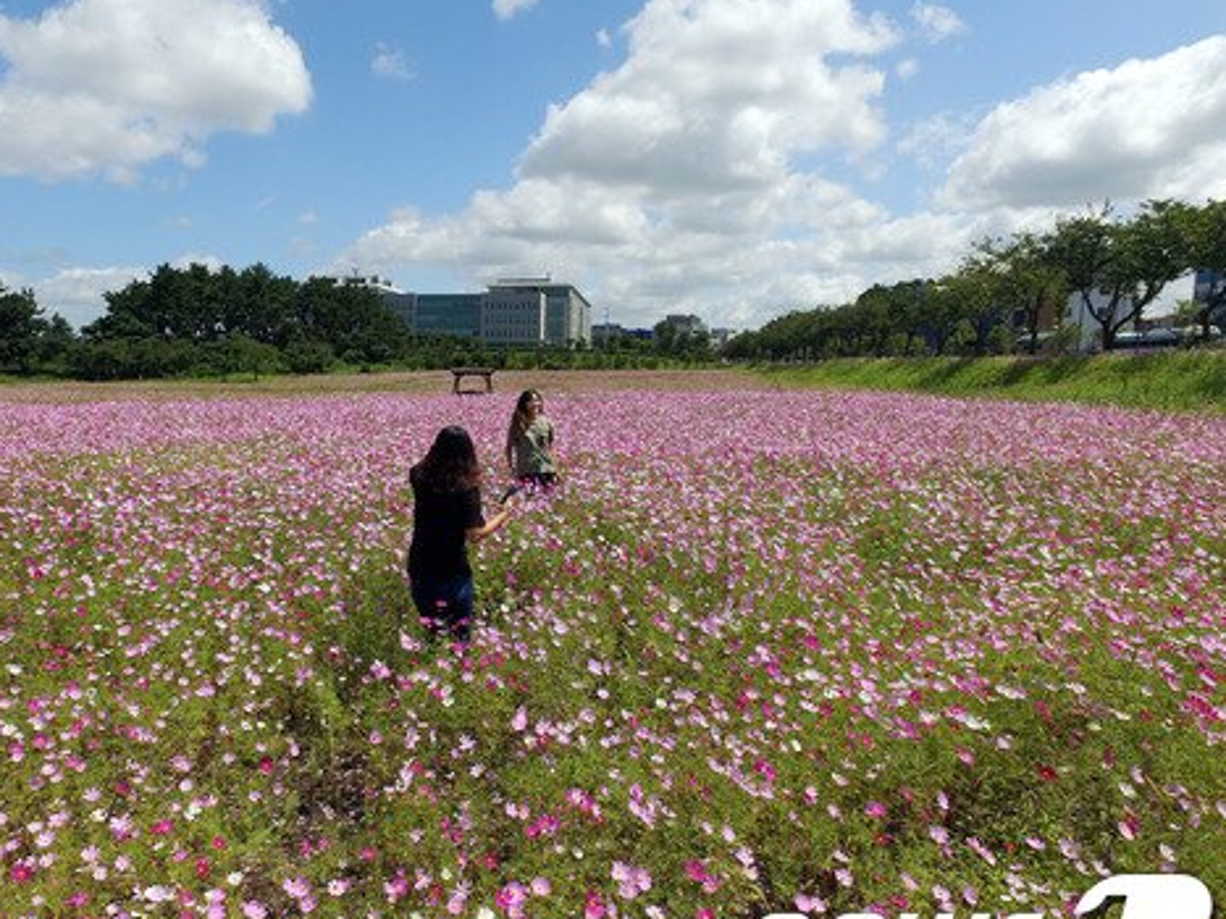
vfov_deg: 56.7
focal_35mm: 24
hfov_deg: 71.1
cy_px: 496
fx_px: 850
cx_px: 507
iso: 100
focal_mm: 3.61
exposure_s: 1/1562
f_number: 2.8
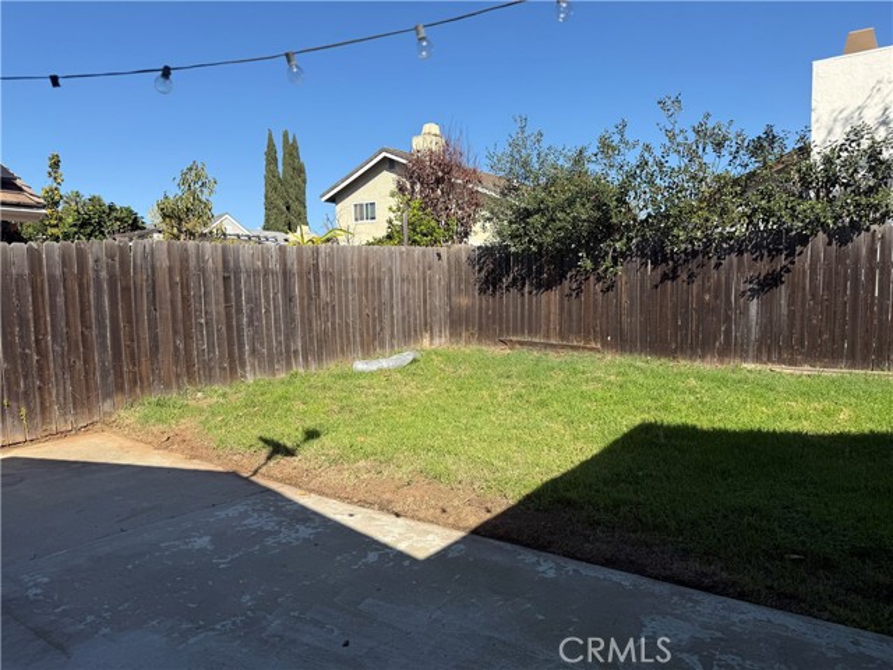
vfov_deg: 56.8
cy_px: 335
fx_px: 619
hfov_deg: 71.6
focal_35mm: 24
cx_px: 446
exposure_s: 1/3425
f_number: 1.78
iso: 80
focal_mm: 6.76
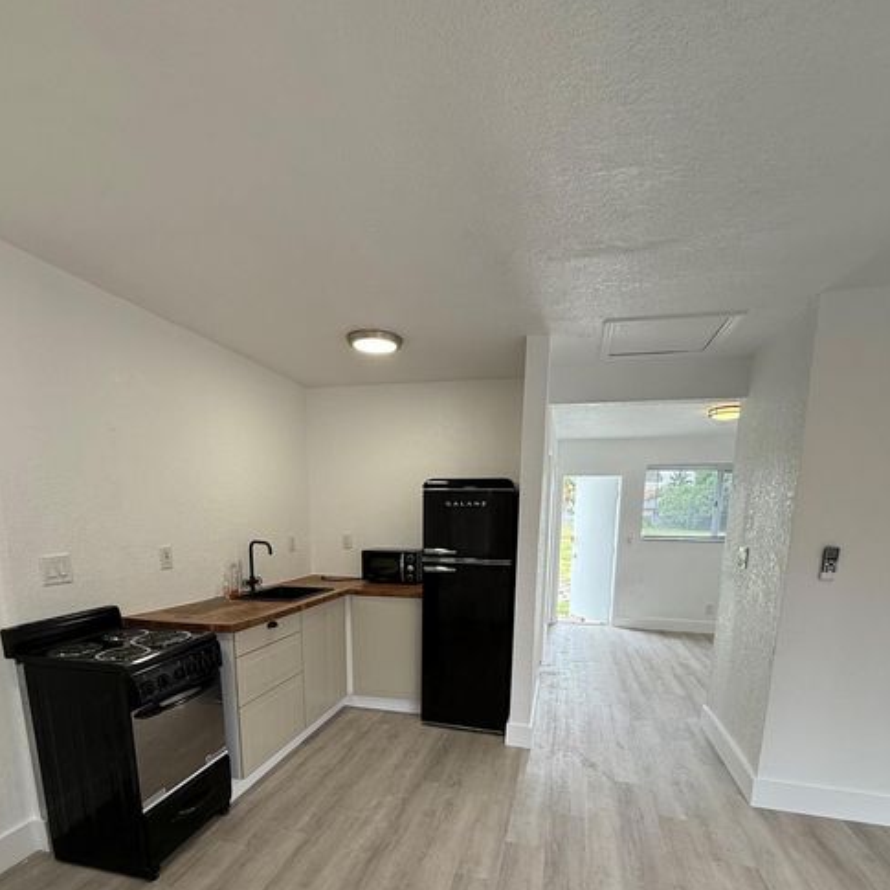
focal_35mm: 17
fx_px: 495
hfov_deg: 84.0
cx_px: 442
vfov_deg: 81.0
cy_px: 597
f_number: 2.2
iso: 100
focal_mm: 2.22
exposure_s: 1/120
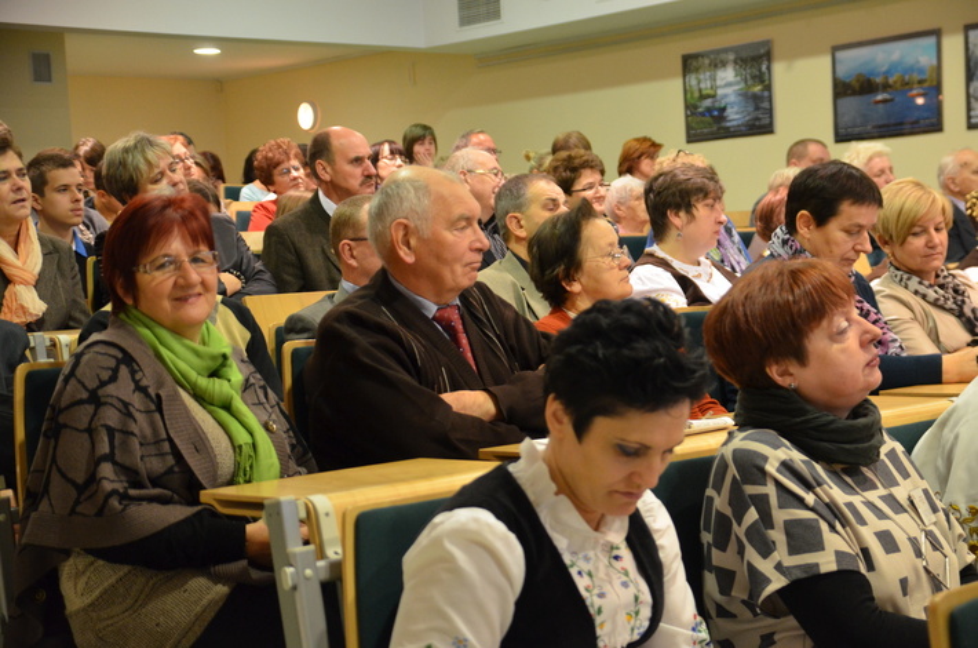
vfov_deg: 21.5
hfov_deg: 32.0
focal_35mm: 63
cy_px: 324
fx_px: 1708
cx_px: 489
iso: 1600
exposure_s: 1/30
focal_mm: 42
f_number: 3.5
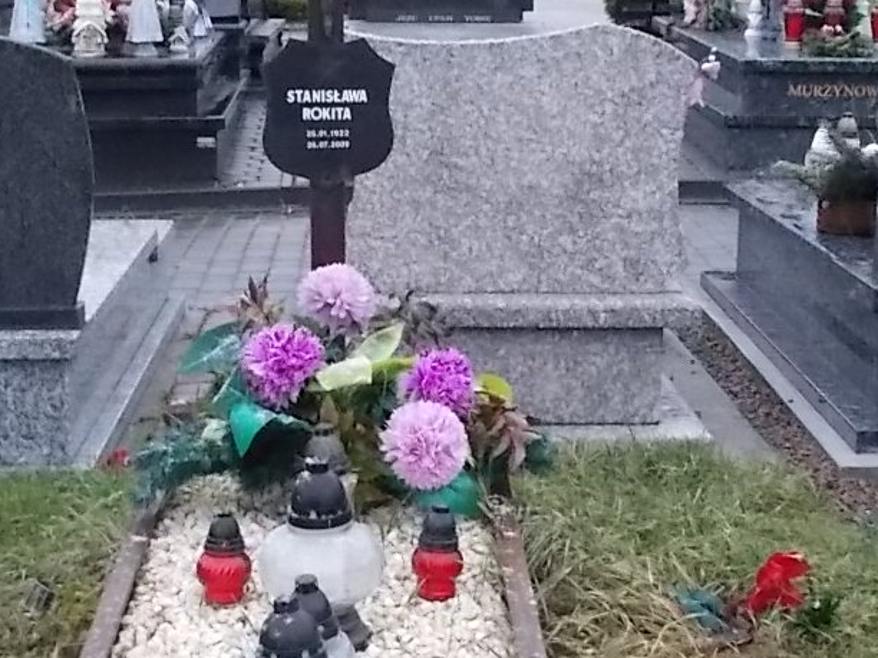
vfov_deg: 21.6
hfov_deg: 28.6
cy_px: 391
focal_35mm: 68
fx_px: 1725
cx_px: 429
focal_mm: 4.6
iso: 400
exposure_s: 1/125
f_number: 3.2
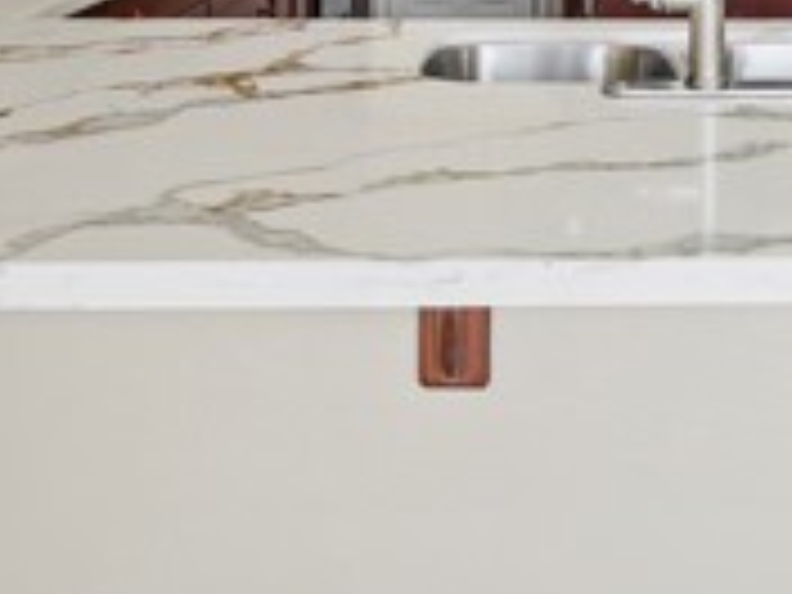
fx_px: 1281
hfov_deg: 33.8
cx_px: 576
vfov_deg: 23.1
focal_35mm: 56
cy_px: -182
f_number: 4.5
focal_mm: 16
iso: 200
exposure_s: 1/15
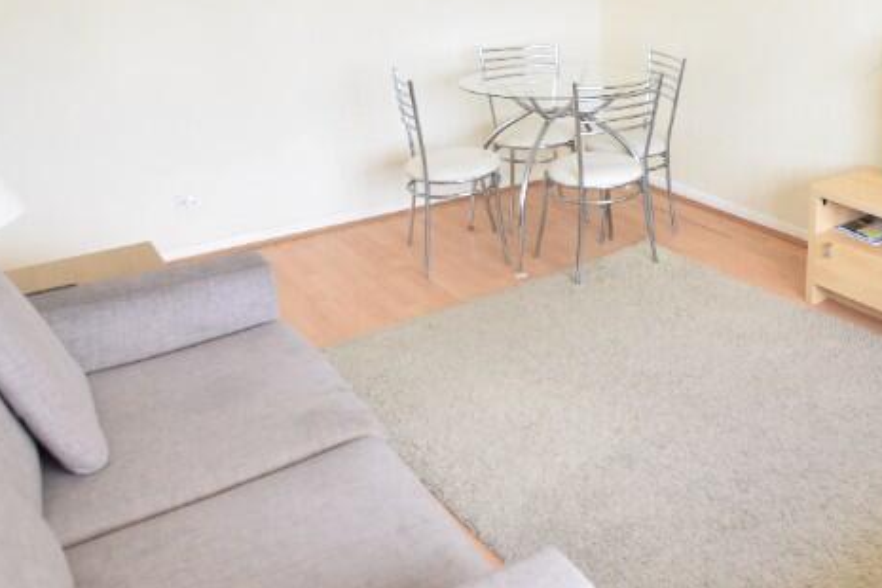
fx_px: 808
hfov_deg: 54.7
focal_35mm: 33
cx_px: 656
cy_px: 115
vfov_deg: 38.4
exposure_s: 1/20
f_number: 3.5
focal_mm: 10
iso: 100
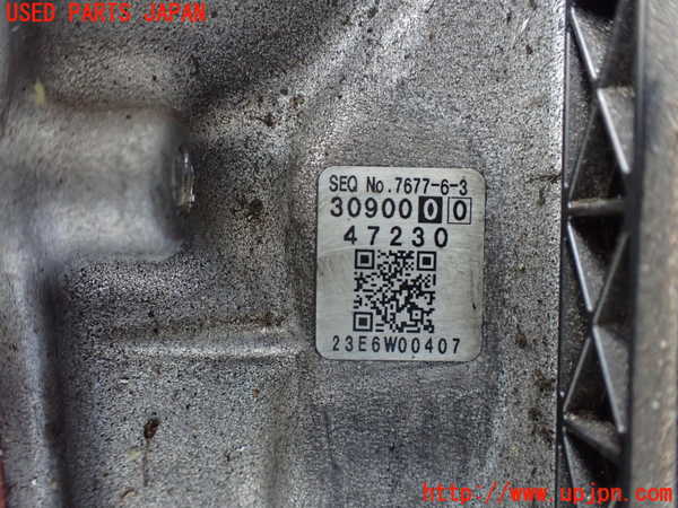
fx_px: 588
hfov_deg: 60.0
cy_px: 254
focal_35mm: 30
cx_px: 339
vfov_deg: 46.8
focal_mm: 5.4
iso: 800
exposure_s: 1/50
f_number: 2.3
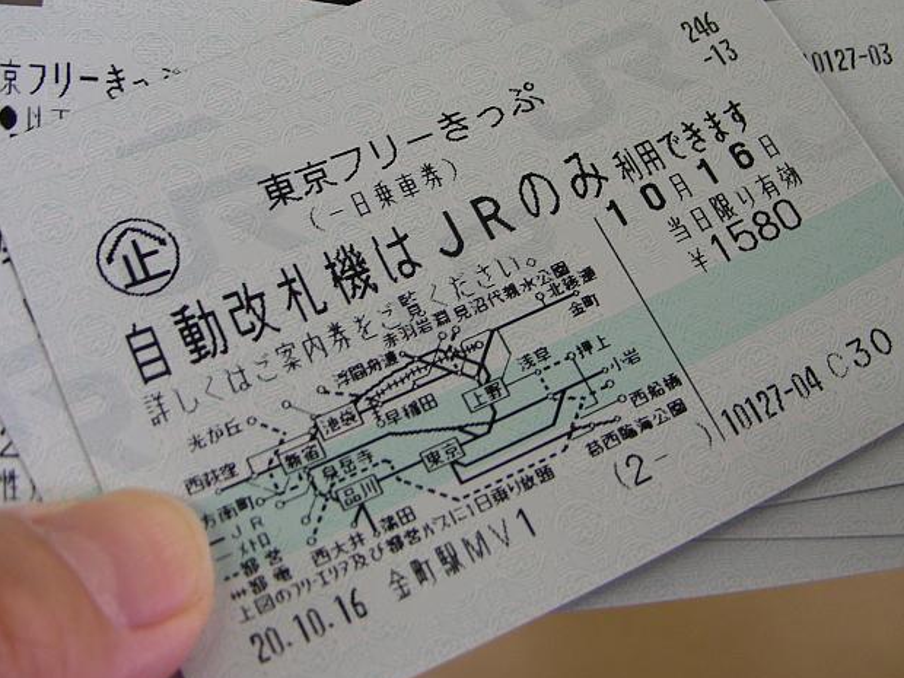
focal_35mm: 49
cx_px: 487
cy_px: 270
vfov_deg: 29.6
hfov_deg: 38.9
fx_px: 1280
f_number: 3.5
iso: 73
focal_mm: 6.3
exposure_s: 1/29.8
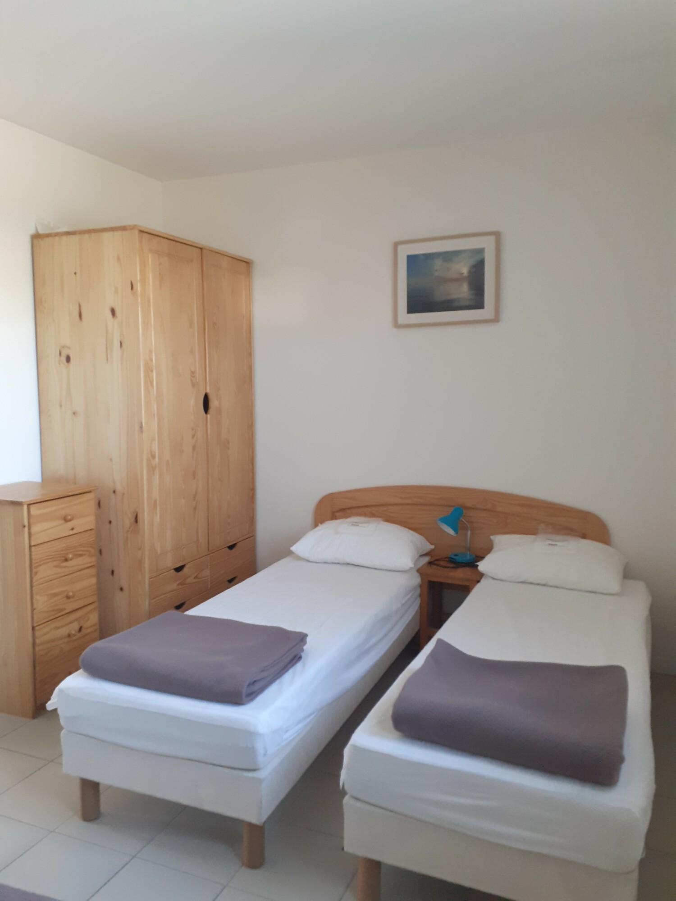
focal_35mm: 27
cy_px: 450
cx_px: 338
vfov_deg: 65.3
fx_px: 703
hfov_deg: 51.4
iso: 200
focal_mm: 3.6
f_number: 1.9
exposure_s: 1/50
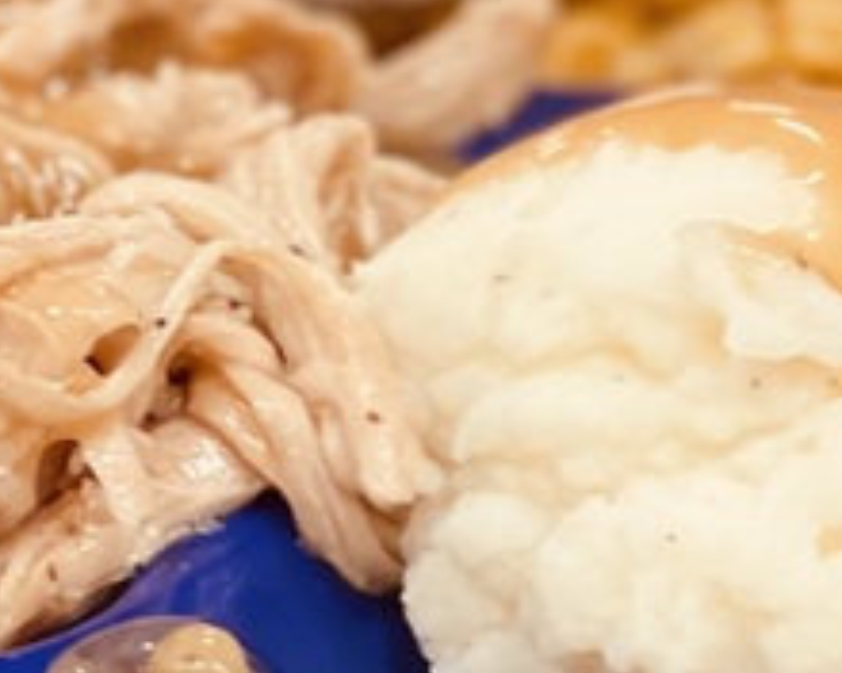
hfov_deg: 6.6
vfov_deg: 5.3
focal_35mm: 291
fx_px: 7252
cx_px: 961
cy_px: 31
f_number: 2.2
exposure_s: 1/40
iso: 125
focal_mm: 7.5
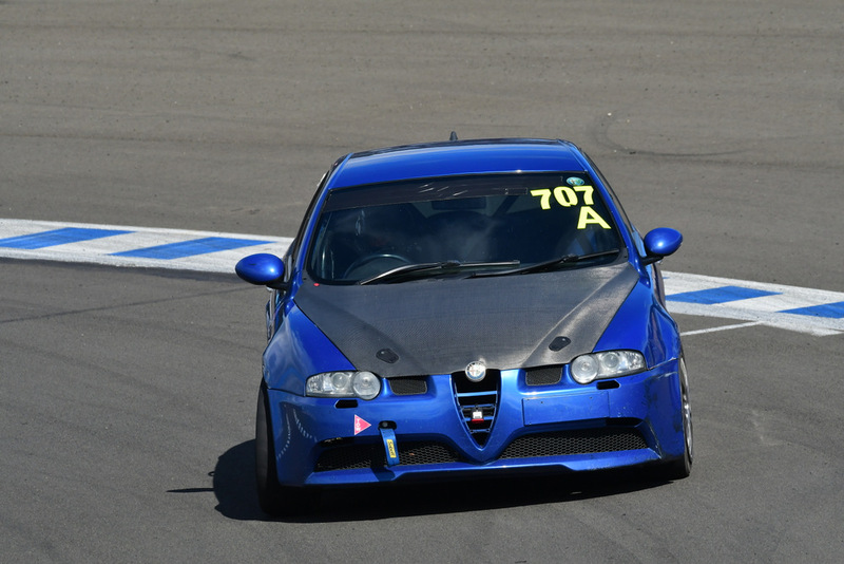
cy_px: 282
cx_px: 422
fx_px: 11960
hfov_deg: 4.0
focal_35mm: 510
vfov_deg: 2.7
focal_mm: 340
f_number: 11
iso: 400
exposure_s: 1/640
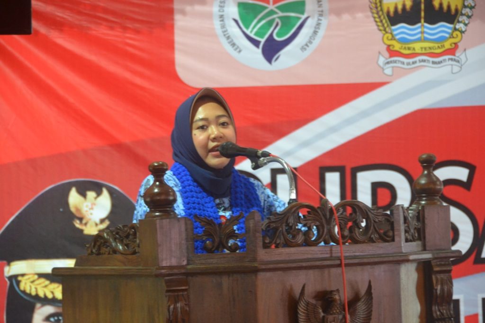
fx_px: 1920
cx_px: 242
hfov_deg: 14.4
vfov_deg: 9.6
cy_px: 162
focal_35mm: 142
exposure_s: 1/60
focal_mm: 95
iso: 2200
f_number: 5.3
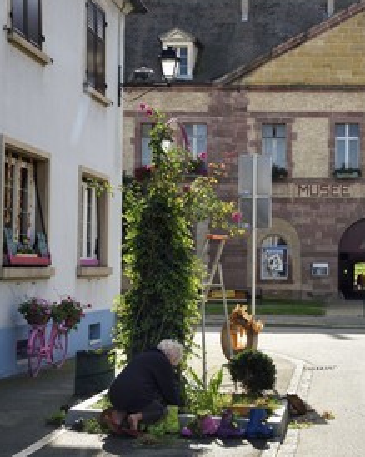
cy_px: 225
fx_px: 932
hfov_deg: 21.9
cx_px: 280
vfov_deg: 27.5
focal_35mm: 69
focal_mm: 48
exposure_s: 1/250
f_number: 10
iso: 200
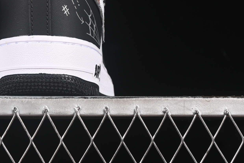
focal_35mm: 169
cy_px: -20
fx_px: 1145
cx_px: -16
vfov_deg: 8.1
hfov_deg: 12.0
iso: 160
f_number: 6.3
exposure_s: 1/60
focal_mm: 50
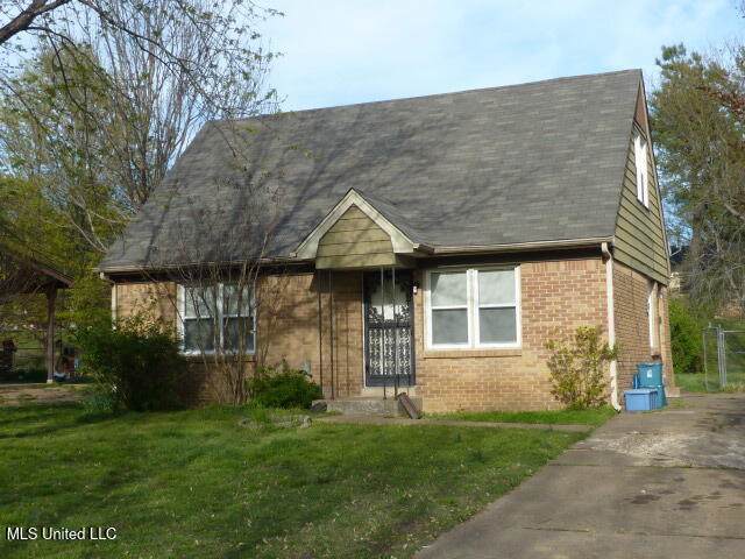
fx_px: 1033
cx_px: 372
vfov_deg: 30.3
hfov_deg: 39.7
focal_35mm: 48
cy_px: 280
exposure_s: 1/400
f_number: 4
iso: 80
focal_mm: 4.4
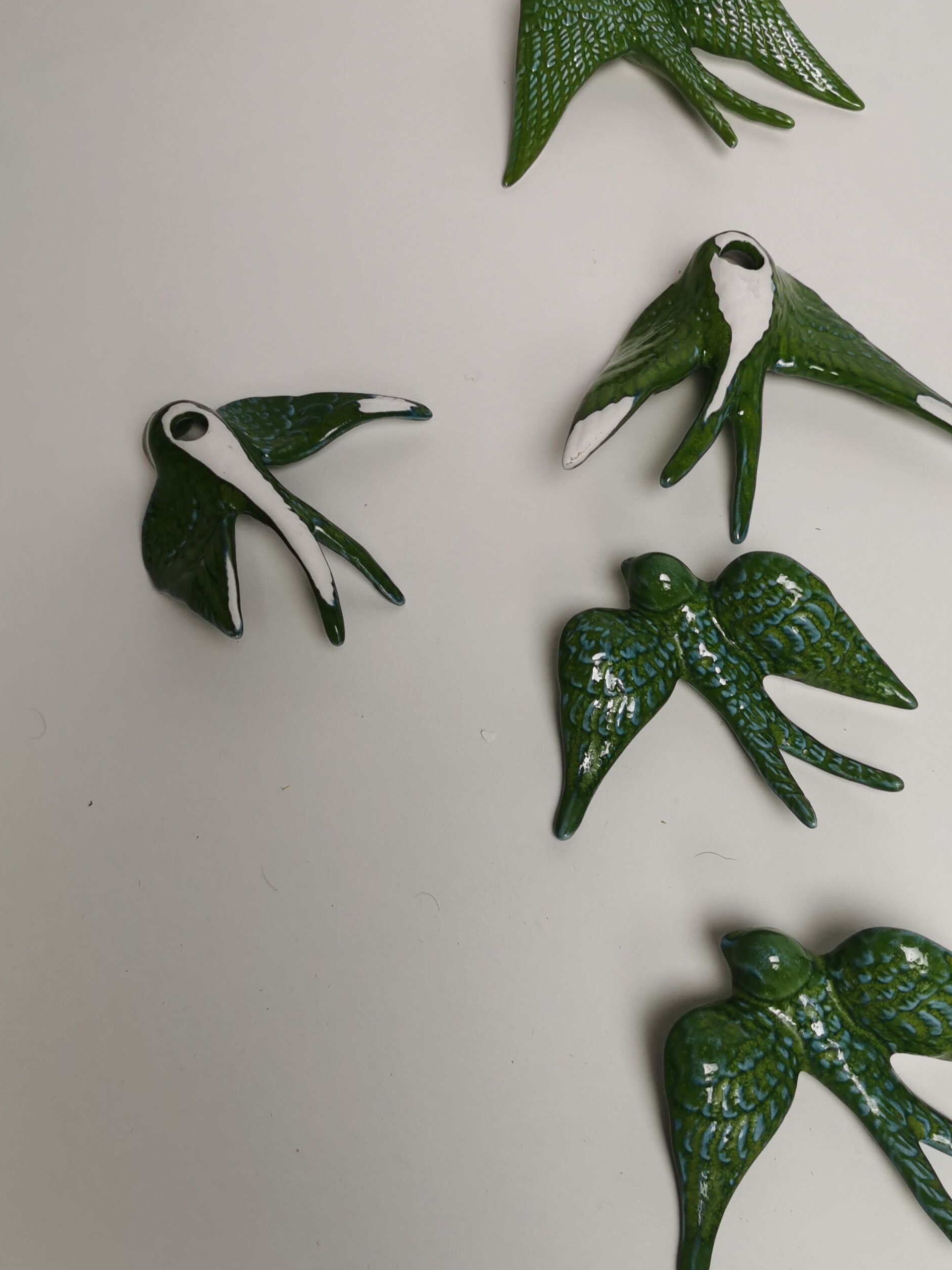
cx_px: 609
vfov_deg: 47.8
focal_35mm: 39
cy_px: 680
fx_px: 1430
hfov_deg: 36.5
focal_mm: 5.56
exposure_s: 1/100
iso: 80
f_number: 1.6
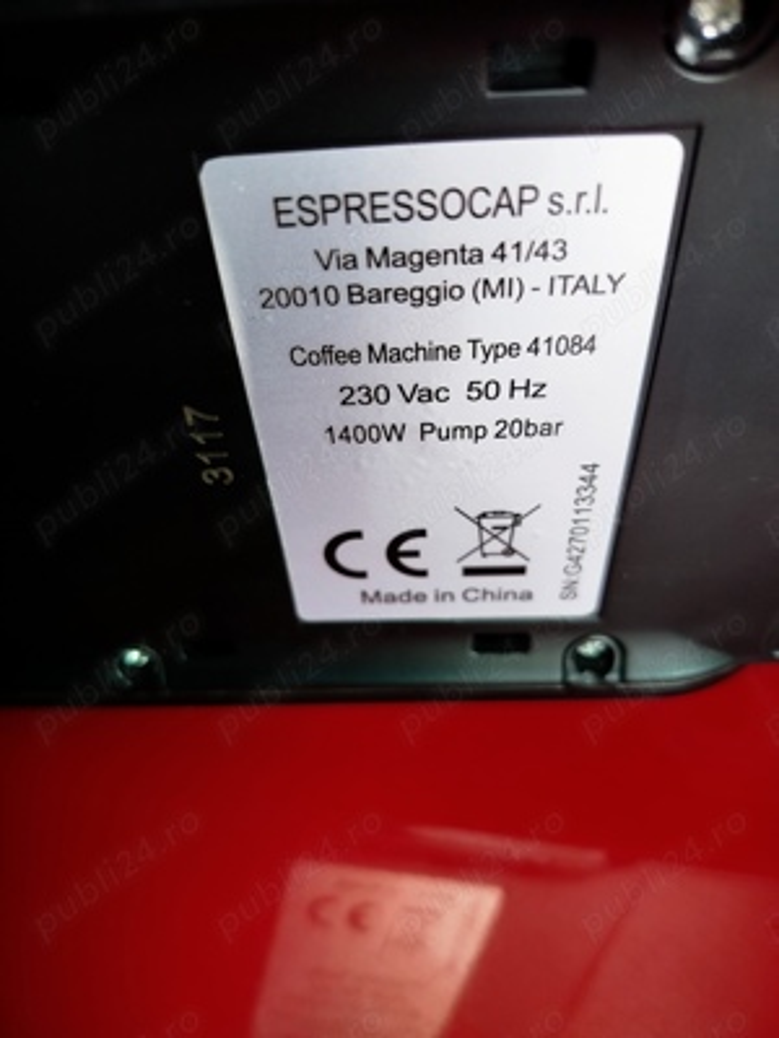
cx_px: 390
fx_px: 720
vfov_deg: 71.6
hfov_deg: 56.8
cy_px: 519
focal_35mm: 24
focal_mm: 5.31
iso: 160
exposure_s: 1/60
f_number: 1.7
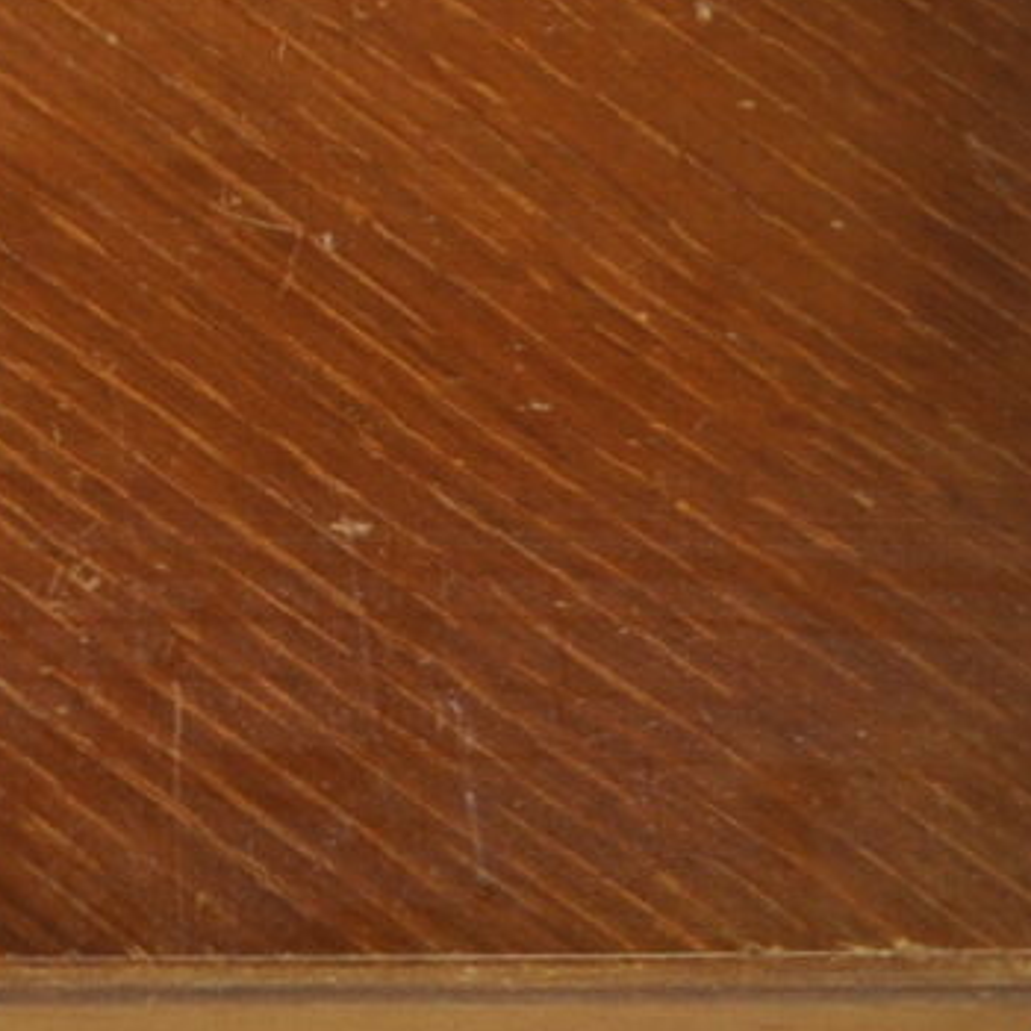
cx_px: -1361
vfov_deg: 9.4
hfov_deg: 8.6
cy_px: 404
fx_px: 6301
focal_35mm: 187
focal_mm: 24
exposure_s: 1/80
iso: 400
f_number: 4.2
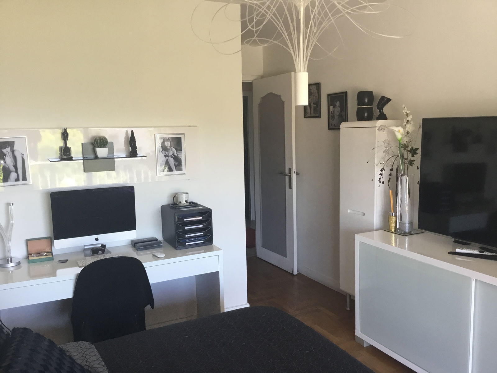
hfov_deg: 58.4
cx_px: 248
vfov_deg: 45.4
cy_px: 186
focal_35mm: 31
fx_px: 445
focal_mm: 3.3
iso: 40
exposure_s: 1/33
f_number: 2.4
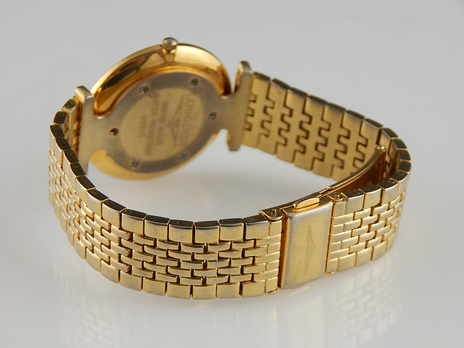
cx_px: 232
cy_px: 174
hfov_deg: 18.9
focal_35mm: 104
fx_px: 1394
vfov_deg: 14.2
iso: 220
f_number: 4.5
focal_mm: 18.7
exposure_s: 1/30
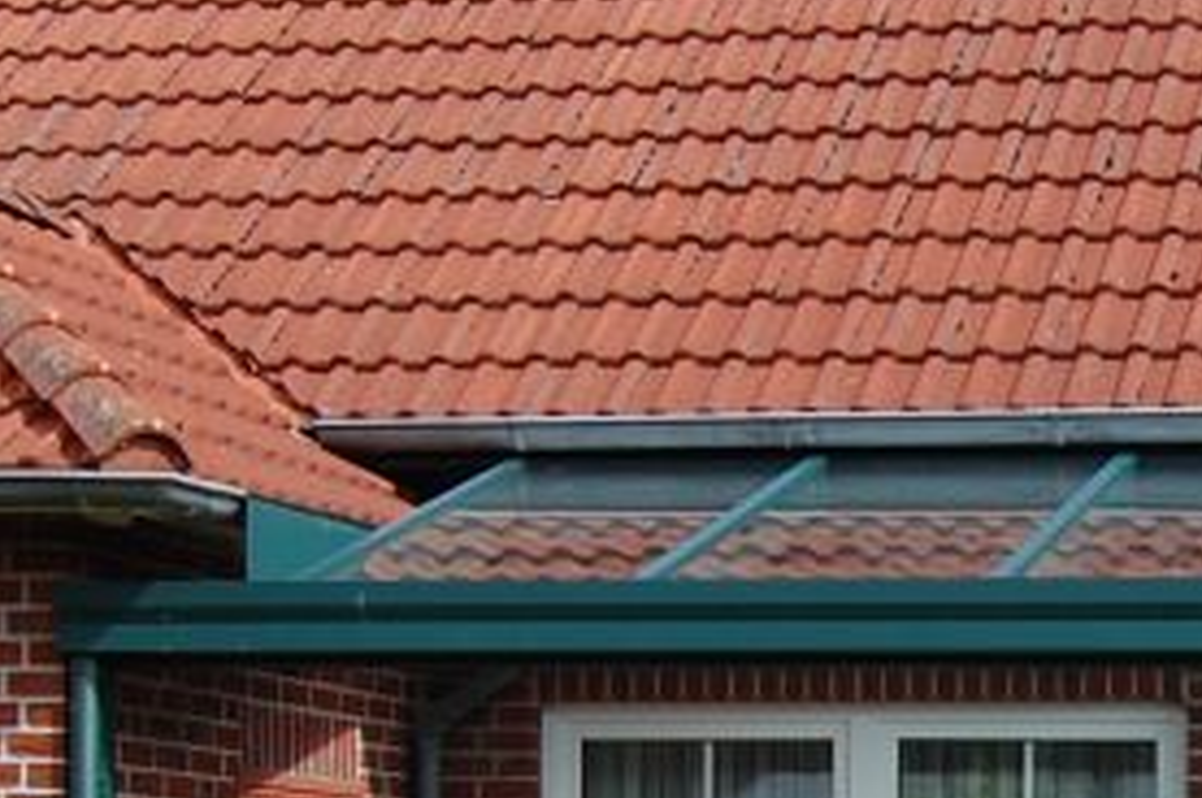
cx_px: 1406
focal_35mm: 117
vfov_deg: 11.4
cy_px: 1002
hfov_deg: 16.8
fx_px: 3902
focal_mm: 18
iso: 200
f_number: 8
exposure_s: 1/200
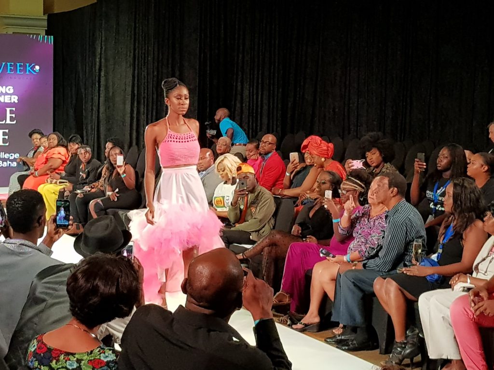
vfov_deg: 53.1
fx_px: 371
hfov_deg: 67.3
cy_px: 185
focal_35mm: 26
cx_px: 247
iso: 250
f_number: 1.7
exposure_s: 1/120
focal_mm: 4.2
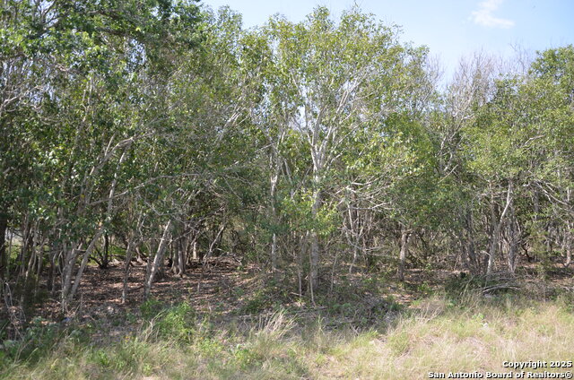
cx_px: 287
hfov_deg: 67.5
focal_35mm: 27
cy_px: 190
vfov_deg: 47.7
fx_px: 430
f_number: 4
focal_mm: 18
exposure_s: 1/250
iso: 100
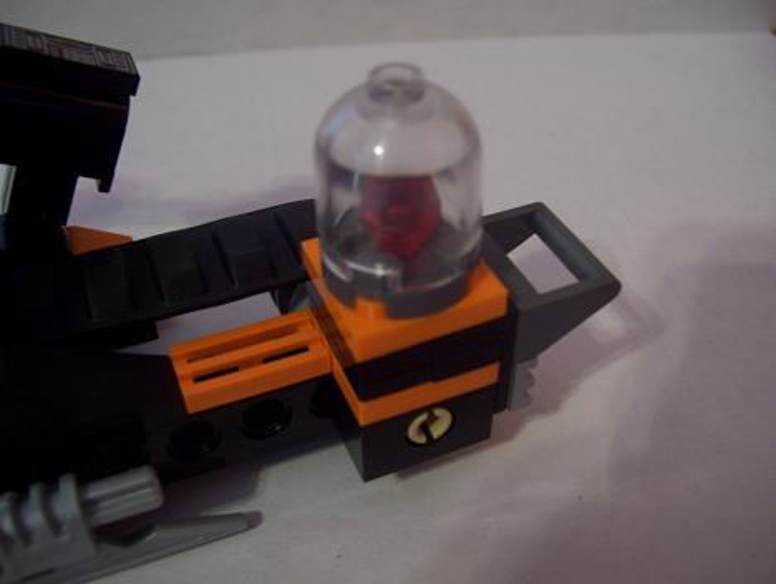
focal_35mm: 36
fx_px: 808
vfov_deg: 39.7
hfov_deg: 51.3
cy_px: 292
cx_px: 388
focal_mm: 6
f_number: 2.7
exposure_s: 1/8
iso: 160
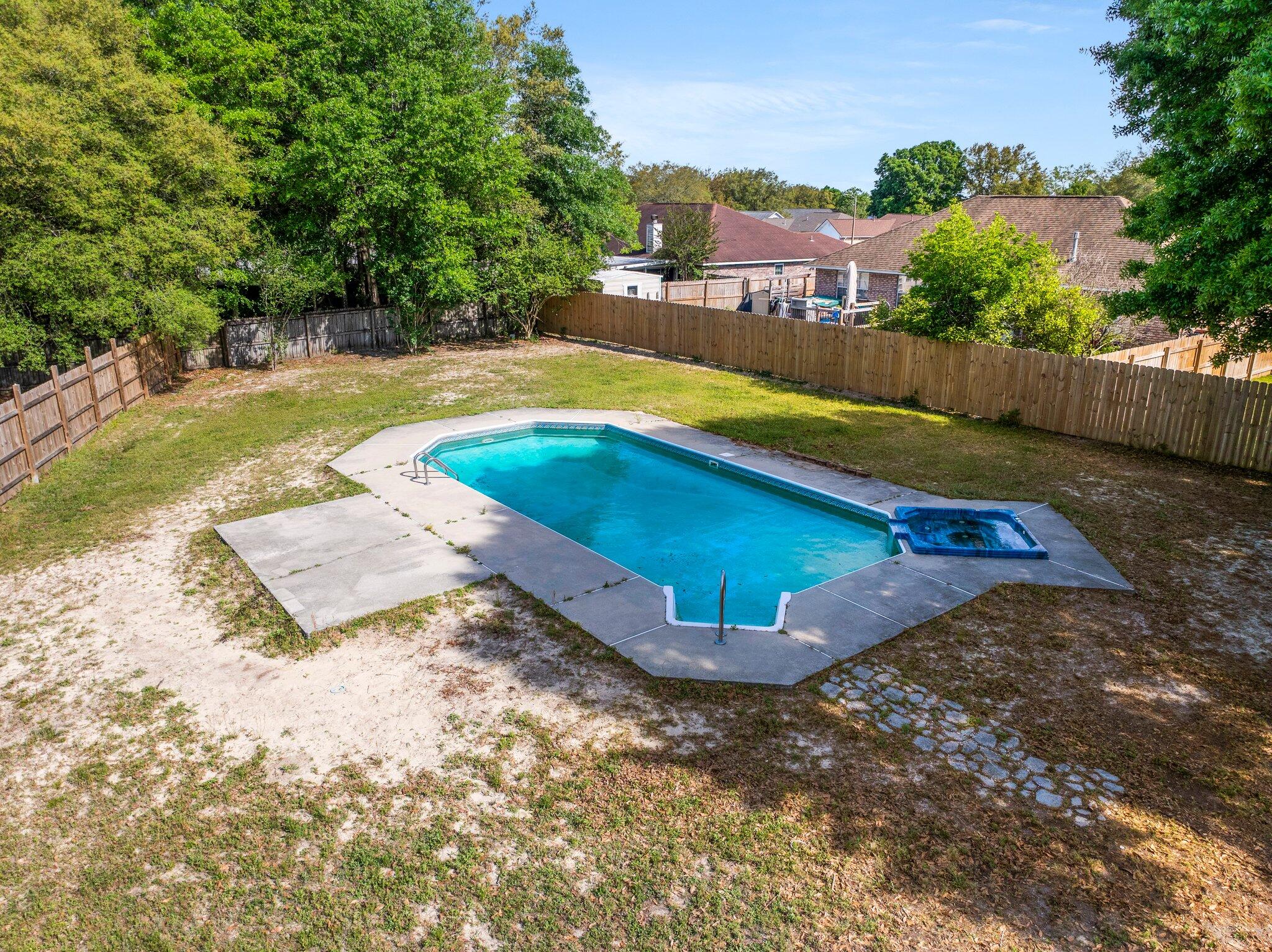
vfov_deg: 56.8
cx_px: 636
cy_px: 476
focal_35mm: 24
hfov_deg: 71.6
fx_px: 881
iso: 160
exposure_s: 1/80
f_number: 2.8
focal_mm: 12.29
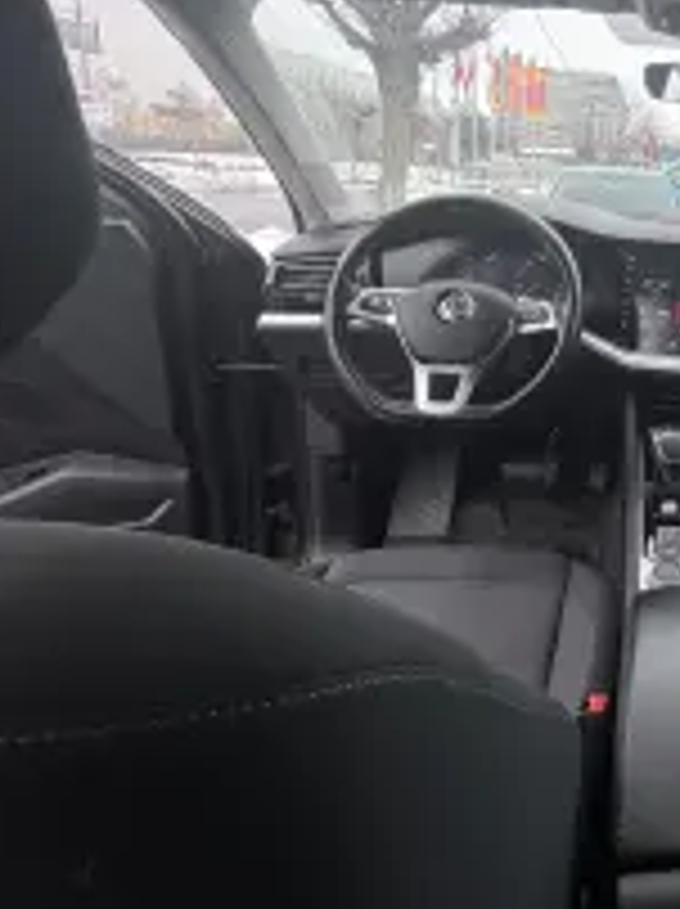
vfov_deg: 67.8
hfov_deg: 43.9
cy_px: 315
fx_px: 656
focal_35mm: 25
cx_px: 725
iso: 40
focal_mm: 2.22
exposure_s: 1/264
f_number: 2.2
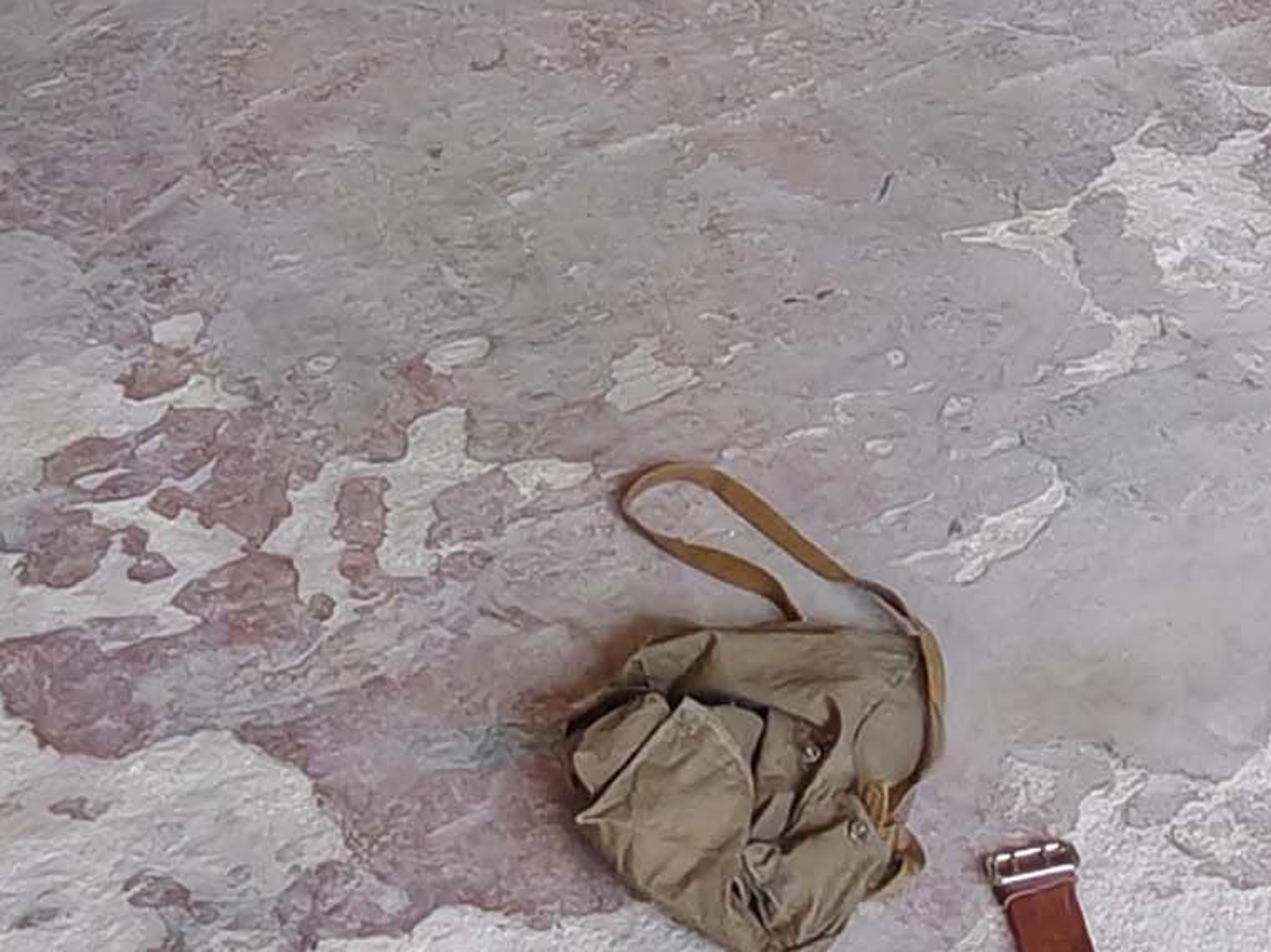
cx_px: 1268
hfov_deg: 22.4
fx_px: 3083
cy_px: -519
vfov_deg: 16.0
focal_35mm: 84
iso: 160
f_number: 2.2
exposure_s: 1/33
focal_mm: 1.96
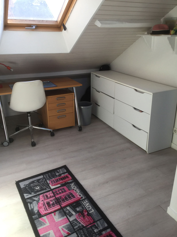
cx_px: 88
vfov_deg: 58.3
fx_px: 211
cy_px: 118
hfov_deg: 45.4
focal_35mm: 31
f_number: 2.4
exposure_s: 1/100
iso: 32
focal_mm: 3.3
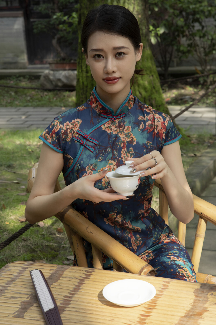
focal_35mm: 69
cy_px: 162
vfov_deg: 29.2
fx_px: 621
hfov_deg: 19.7
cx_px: 108
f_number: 9
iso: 500
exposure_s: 1/160
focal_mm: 70
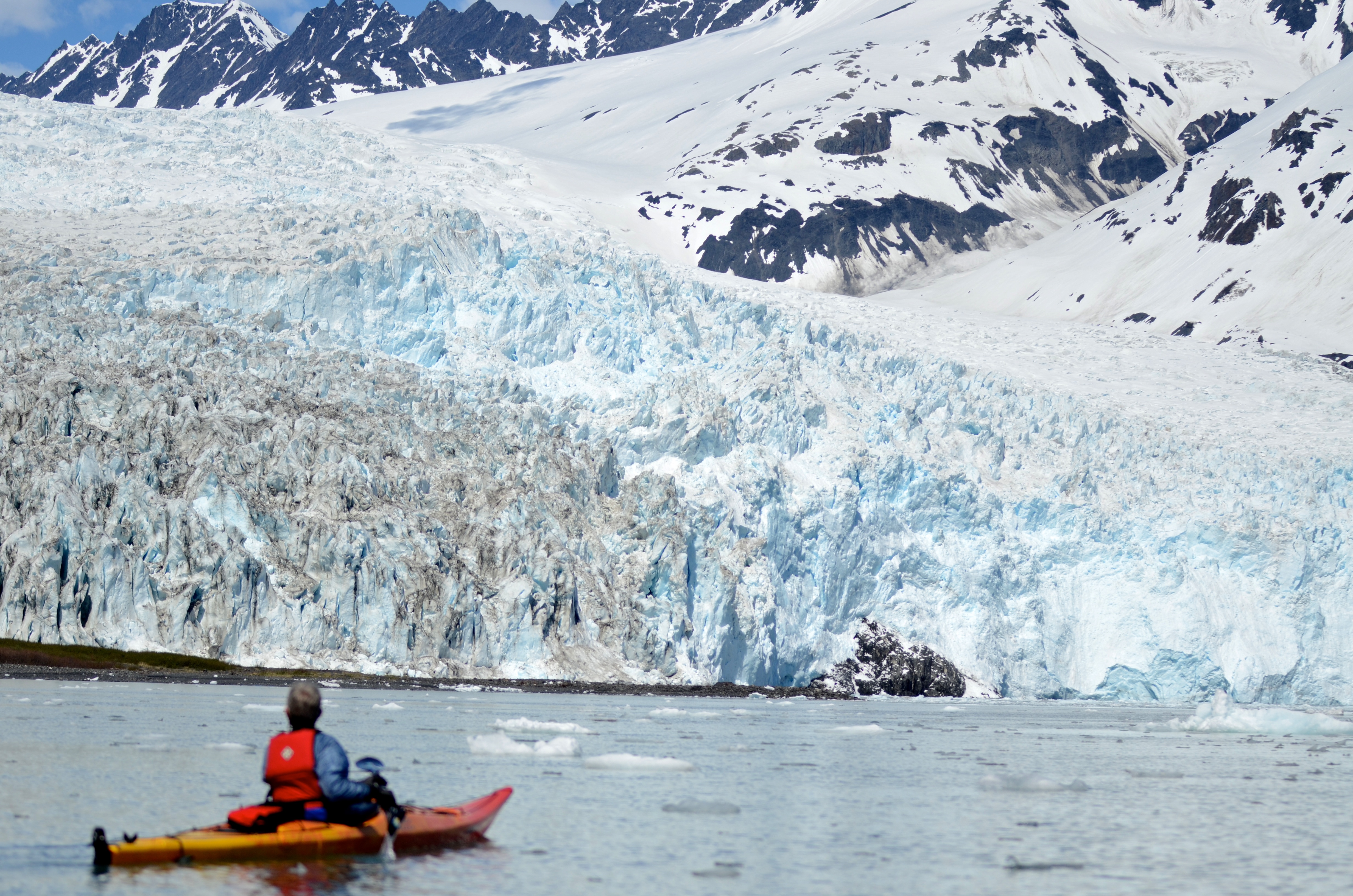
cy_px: 448
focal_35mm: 105
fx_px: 3938
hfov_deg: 19.5
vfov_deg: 13.0
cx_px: 676
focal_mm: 70
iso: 160
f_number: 2.8
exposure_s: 1/8000
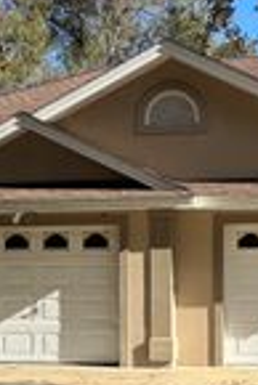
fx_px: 922
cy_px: 262
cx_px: 149
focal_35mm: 86
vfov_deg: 23.5
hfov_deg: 15.9
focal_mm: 6.76
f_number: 1.78
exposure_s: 1/1980
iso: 80
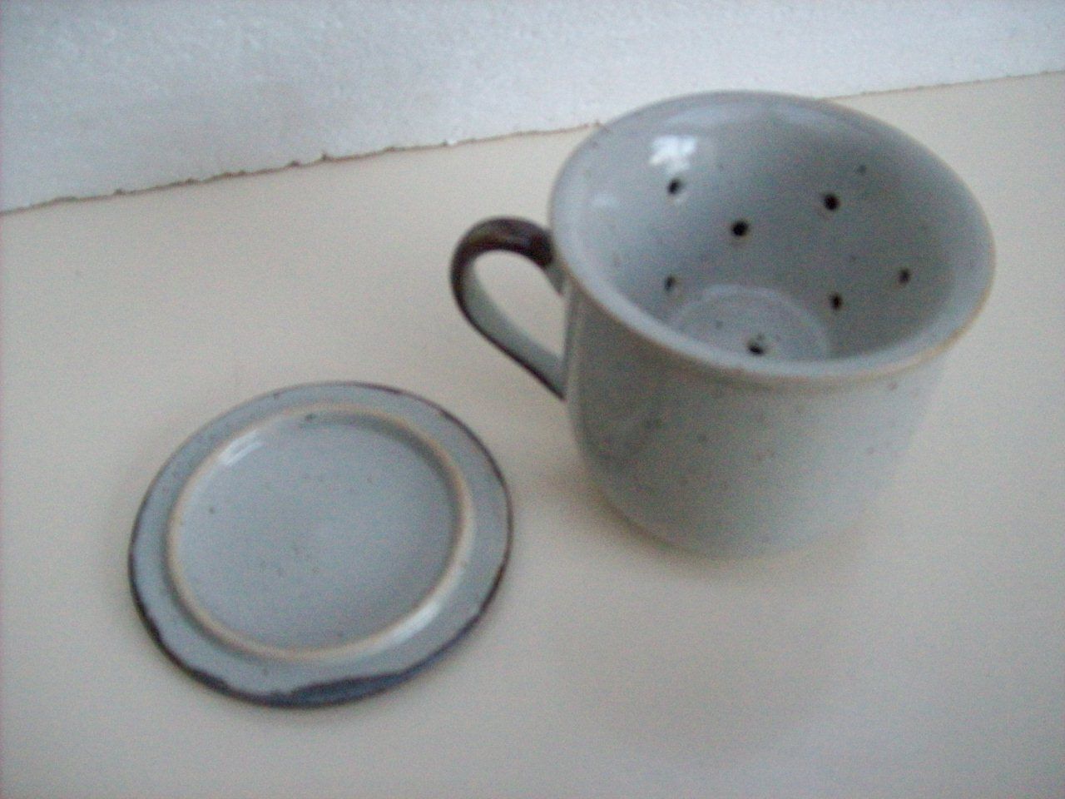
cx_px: 532
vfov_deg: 39.7
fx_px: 1108
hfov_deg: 51.4
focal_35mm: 36
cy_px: 400
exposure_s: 1/128
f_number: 2.7
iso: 436
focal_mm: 6
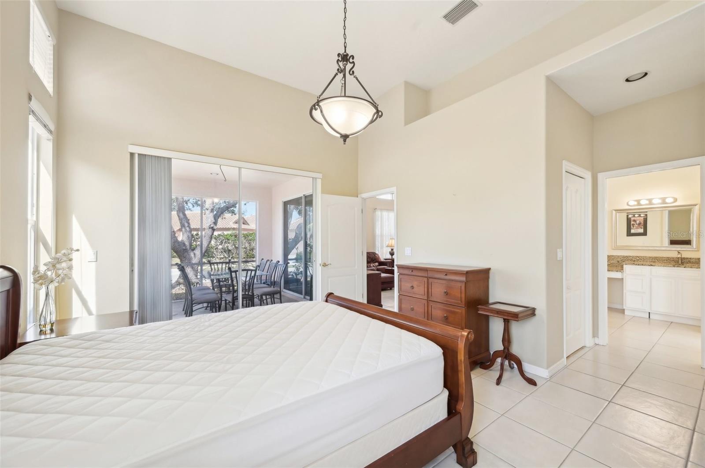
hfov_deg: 104.3
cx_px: 352
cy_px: 234
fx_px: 274
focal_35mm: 14
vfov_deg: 81.1
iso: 400
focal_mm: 14
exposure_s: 1/50
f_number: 8
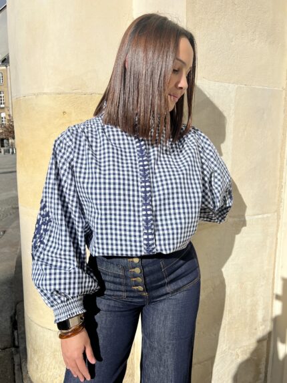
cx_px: 144
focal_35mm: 26
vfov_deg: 67.3
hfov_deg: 53.1
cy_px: 192
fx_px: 287
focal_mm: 5.7
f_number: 1.5
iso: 50
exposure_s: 1/6211
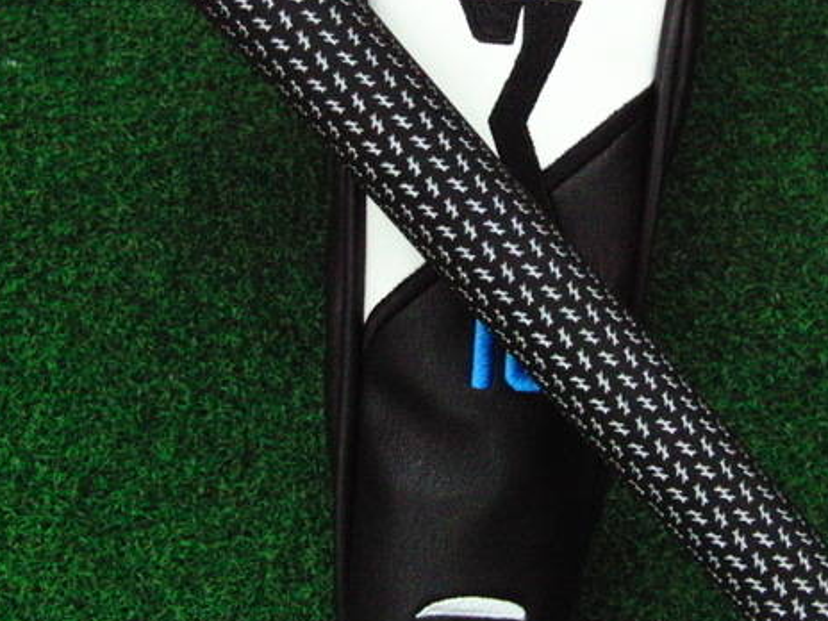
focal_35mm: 51
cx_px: 521
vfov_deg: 28.4
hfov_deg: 37.3
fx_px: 1220
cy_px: 205
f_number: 3.6
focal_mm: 6.42
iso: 3200
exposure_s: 1/500
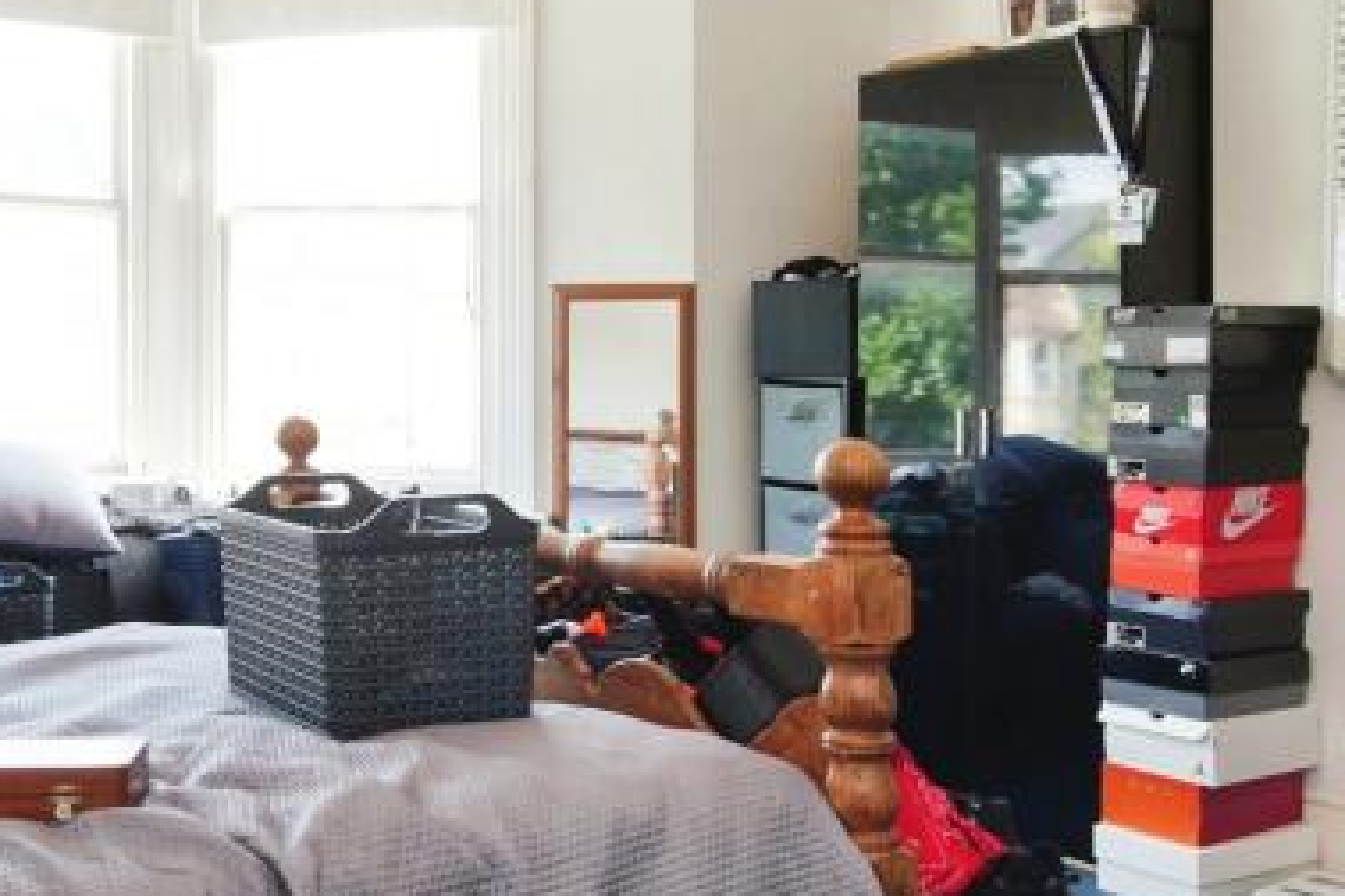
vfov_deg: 29.2
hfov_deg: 42.1
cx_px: 434
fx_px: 1718
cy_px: 425
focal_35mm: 46
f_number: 10
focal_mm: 17
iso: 640
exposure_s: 1/30
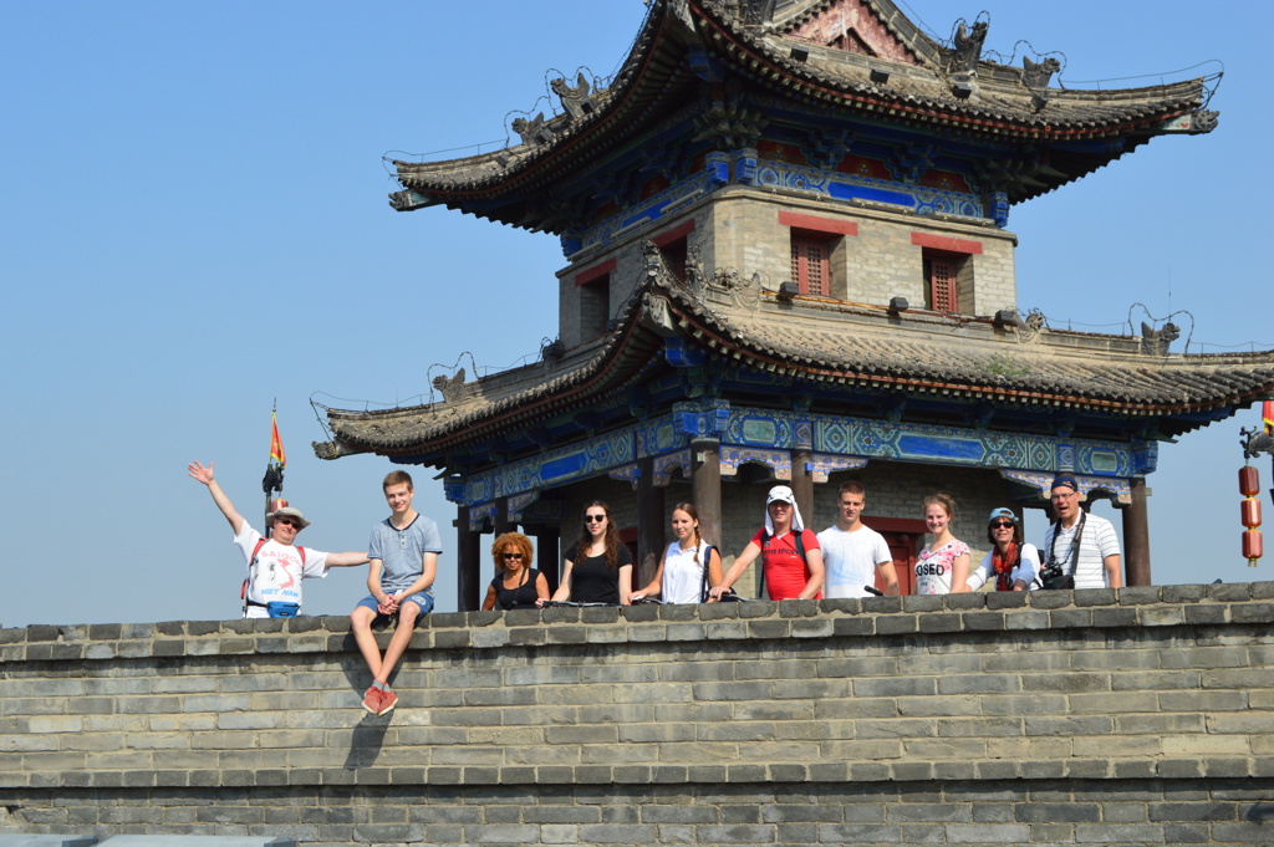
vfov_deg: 28.0
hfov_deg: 41.1
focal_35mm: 48
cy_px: 424
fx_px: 1697
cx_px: 637
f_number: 11
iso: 400
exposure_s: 1/400
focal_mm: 32
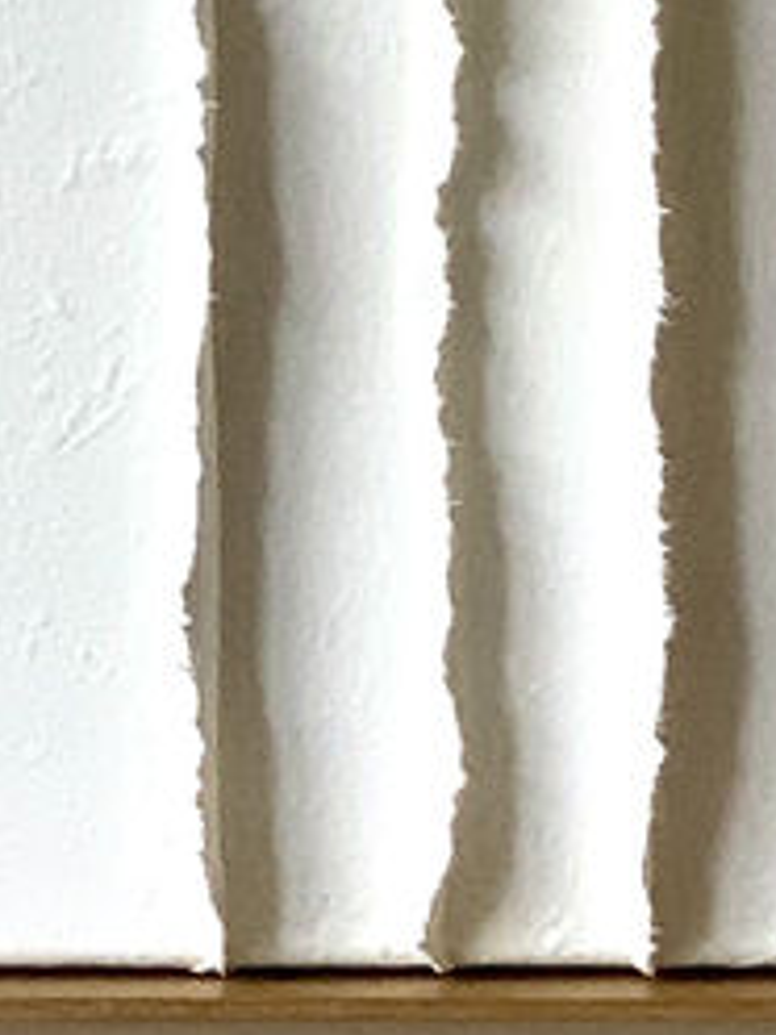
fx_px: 10043
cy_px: -1281
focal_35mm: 336
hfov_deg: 4.4
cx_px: 463
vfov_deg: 5.7
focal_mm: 6
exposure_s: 1/122
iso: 125
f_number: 2.4
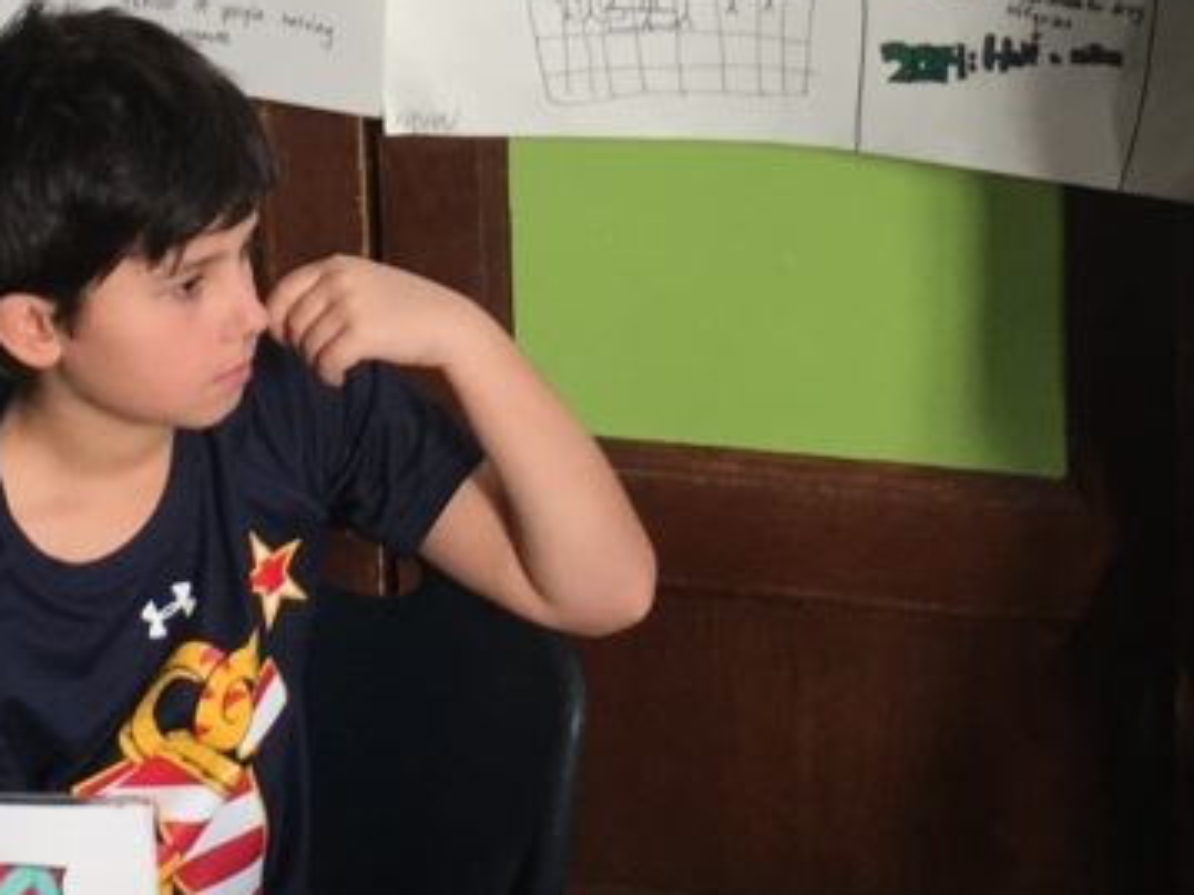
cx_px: 399
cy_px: -203
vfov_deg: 11.7
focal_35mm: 124
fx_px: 4276
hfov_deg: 15.9
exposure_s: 1/120
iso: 32
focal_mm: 4.15
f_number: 2.2
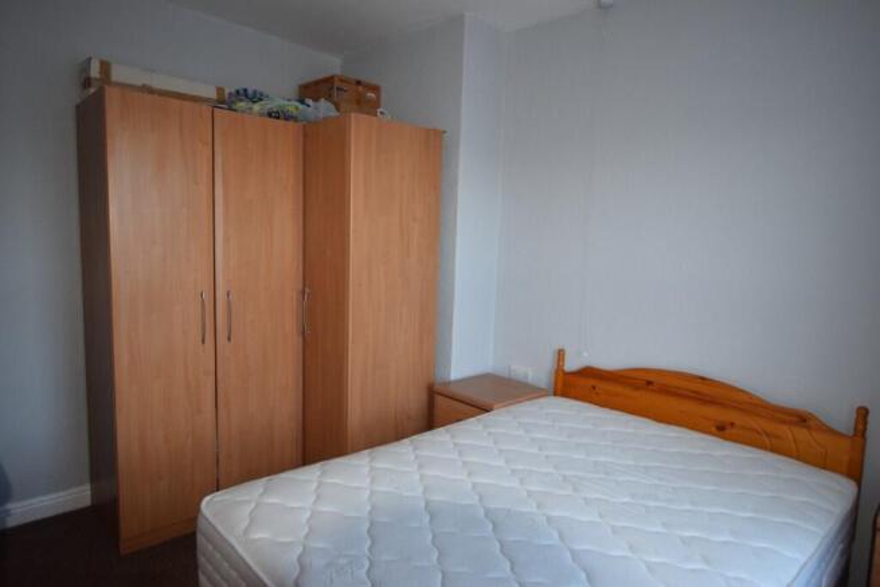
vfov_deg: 59.5
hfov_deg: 81.2
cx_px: 440
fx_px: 513
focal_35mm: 21
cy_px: 294
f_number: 4.5
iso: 800
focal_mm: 14
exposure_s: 1/80
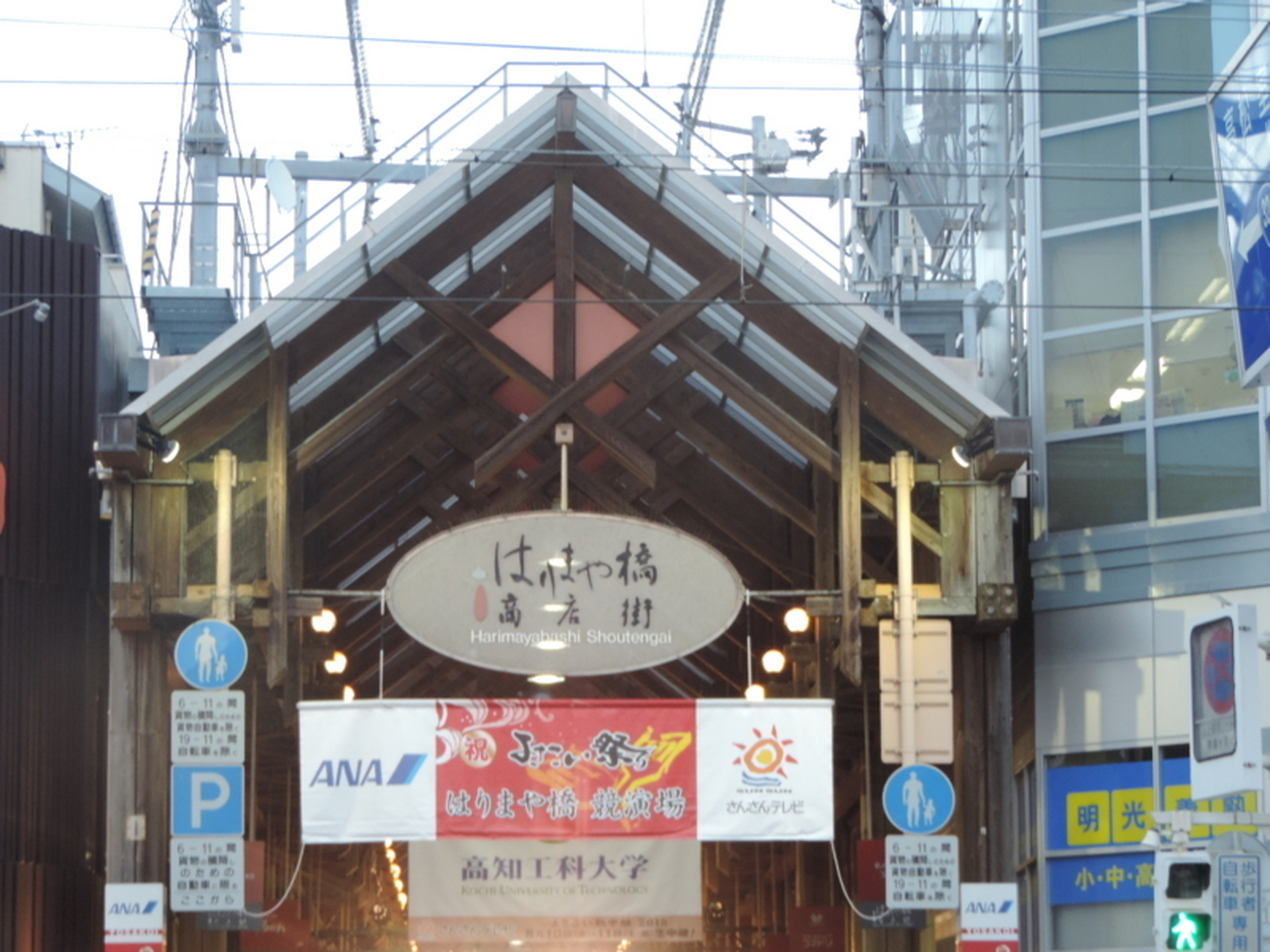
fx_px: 4403
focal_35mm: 120
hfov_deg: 16.4
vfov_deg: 12.3
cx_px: 635
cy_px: 476
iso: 400
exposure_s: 1/50
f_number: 4.2
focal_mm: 21.4
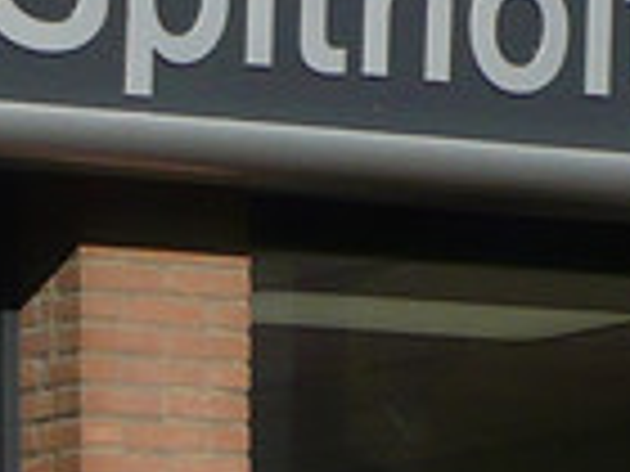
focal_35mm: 406
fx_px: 7389
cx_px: 86
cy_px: 746
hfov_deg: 4.9
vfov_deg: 3.6
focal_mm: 9.9
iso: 100
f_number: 9
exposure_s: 1/250
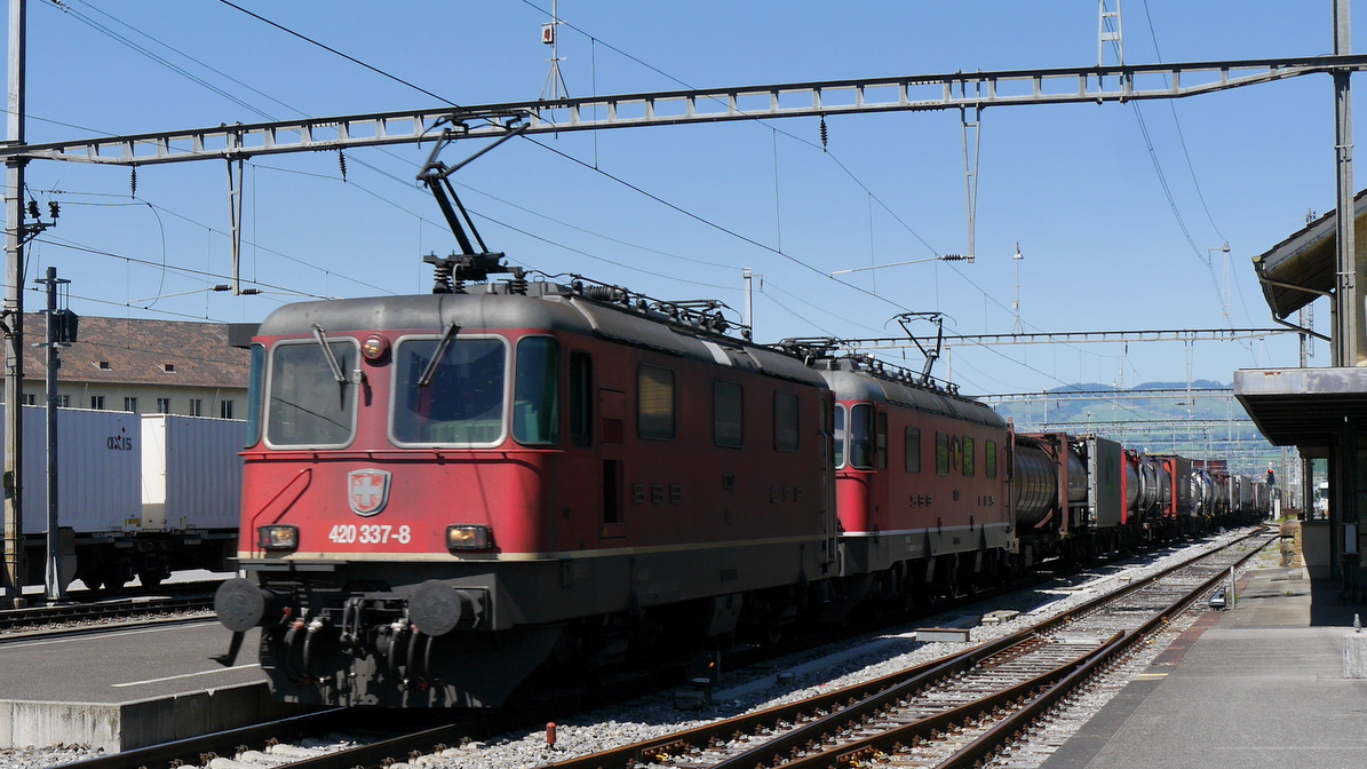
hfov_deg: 44.6
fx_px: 1667
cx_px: 682
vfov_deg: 25.9
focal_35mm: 46
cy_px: 426
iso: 160
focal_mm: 21
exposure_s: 1/400
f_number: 9
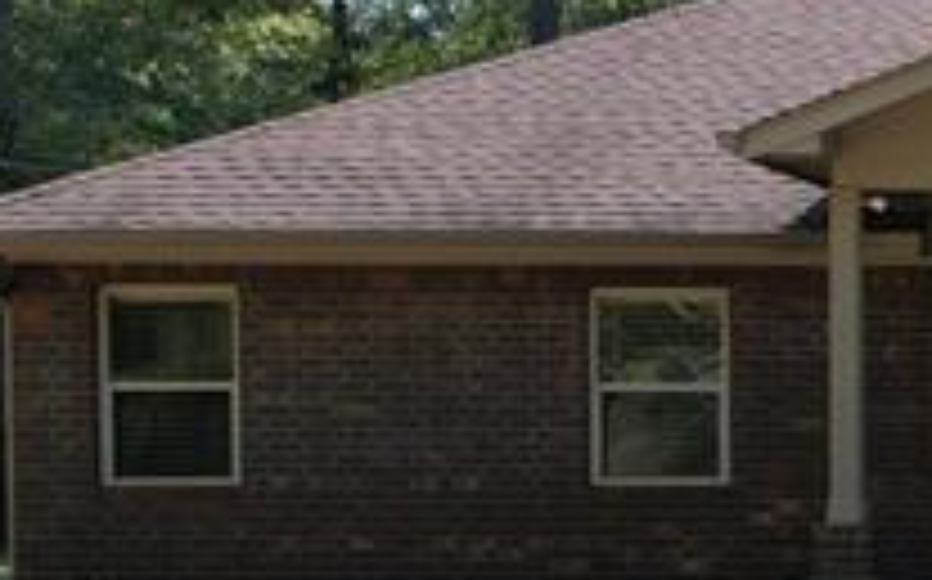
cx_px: 1850
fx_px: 2817
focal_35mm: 111
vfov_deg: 11.7
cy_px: 481
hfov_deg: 15.2
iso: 100
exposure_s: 1/640
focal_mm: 8.38
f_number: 2.8
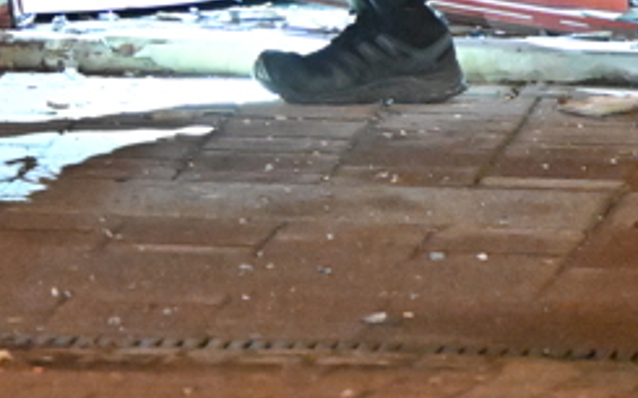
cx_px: 96
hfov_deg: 2.2
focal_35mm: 963
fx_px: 16740
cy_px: -336
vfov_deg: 1.4
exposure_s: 1/80
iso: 5000
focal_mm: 170
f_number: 2.8
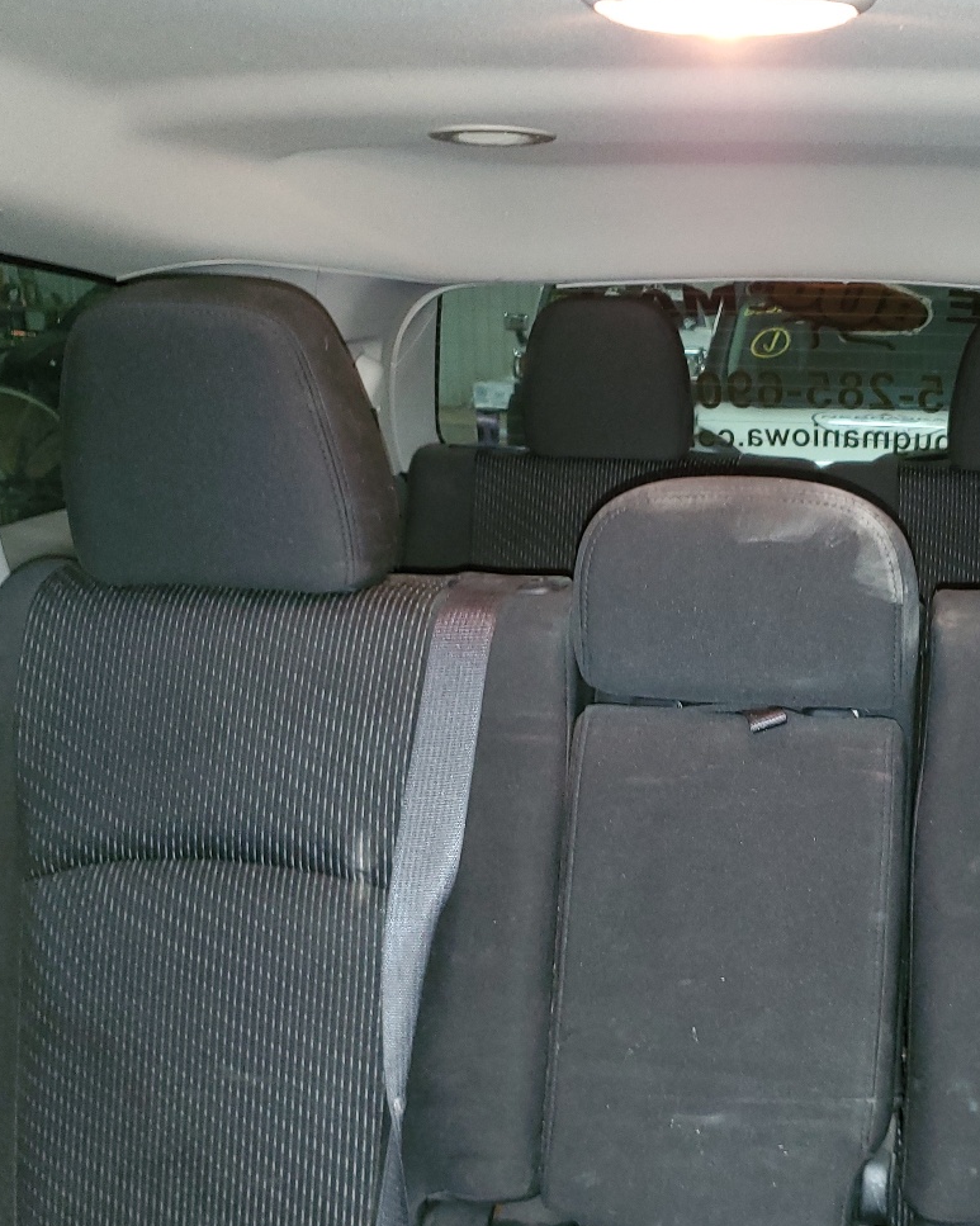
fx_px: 1523
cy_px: 743
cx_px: 735
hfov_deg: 34.9
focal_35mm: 42
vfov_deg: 43.6
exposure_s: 1/10
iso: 145
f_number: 1.5
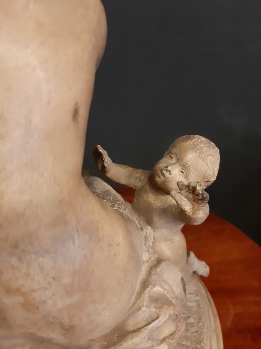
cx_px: 130
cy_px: 174
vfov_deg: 67.3
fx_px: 262
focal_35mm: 26
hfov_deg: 53.0
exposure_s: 1/33
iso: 400
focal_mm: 3.93
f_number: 1.7
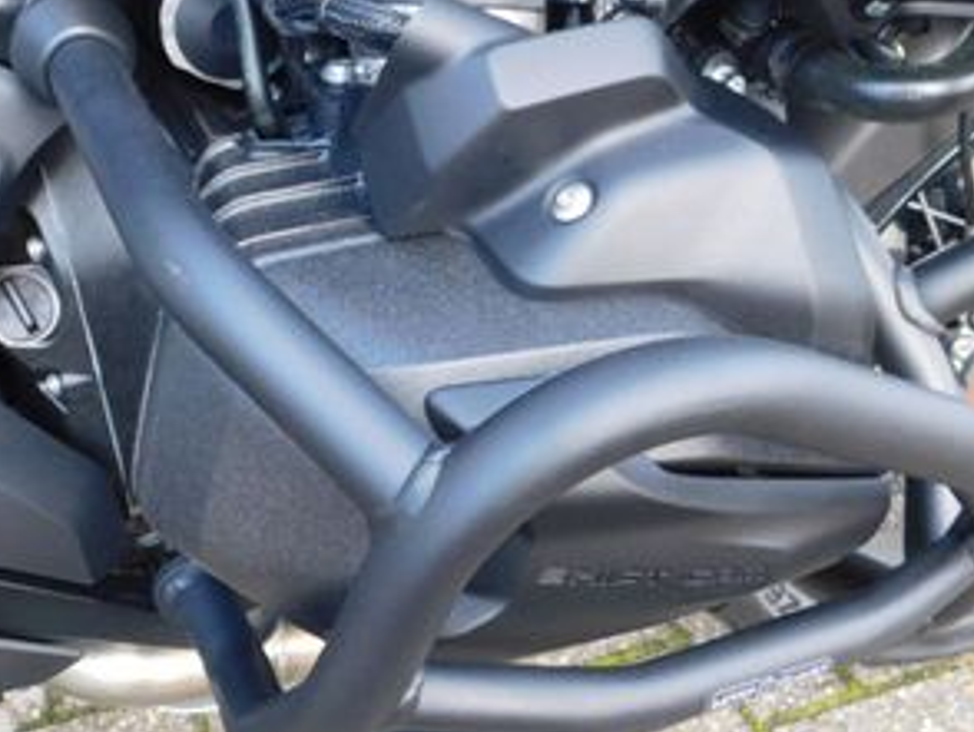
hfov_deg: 37.9
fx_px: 1408
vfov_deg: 29.1
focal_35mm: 50
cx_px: 371
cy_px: 391
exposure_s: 1/50
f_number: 3
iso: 125
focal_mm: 4
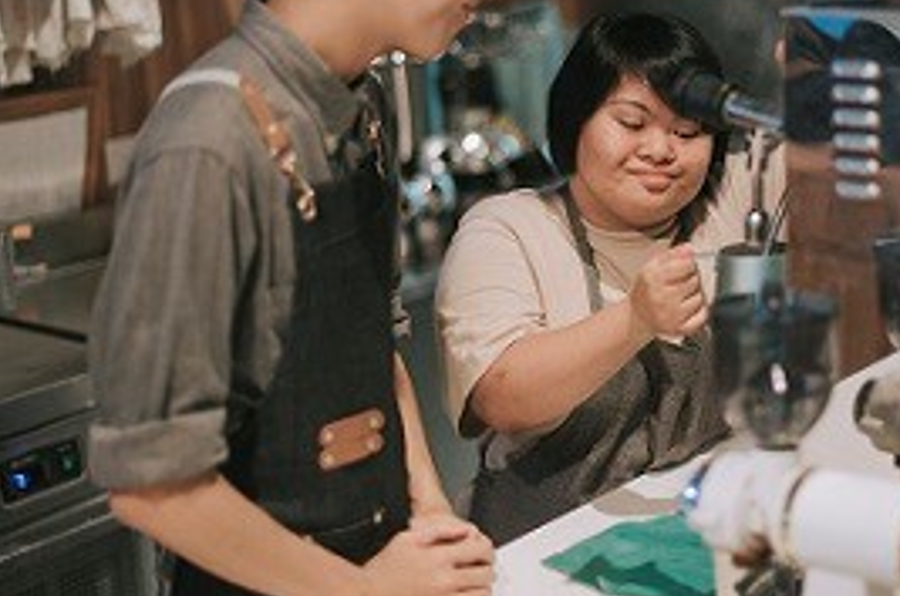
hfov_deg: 26.8
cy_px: 241
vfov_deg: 18.1
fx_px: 1872
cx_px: 620
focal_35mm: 75
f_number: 1.4
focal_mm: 50
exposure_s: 1/160
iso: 1000
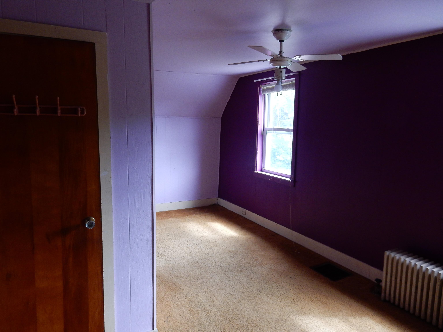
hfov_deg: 69.4
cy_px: 166
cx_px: 222
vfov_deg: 54.9
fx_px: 320
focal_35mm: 25
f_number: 3.7
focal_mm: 4.5
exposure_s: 1/30
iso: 250
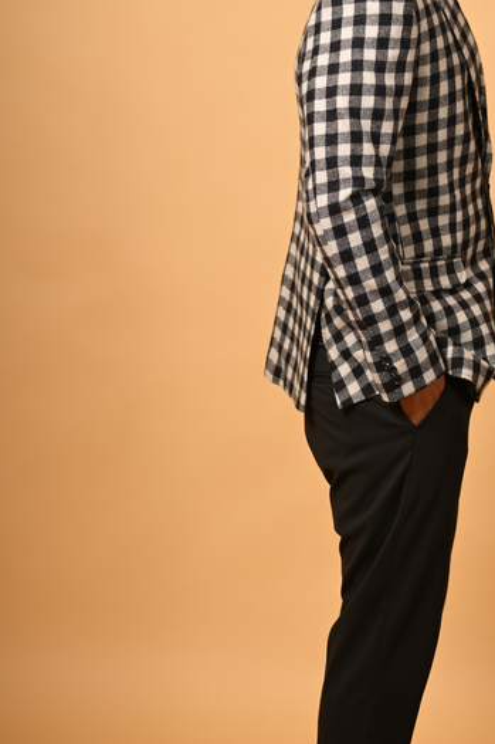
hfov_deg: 12.9
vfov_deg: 19.4
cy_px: 315
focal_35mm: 105
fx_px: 2167
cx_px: 440
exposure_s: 1/1000
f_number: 2.2
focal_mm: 50
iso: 160
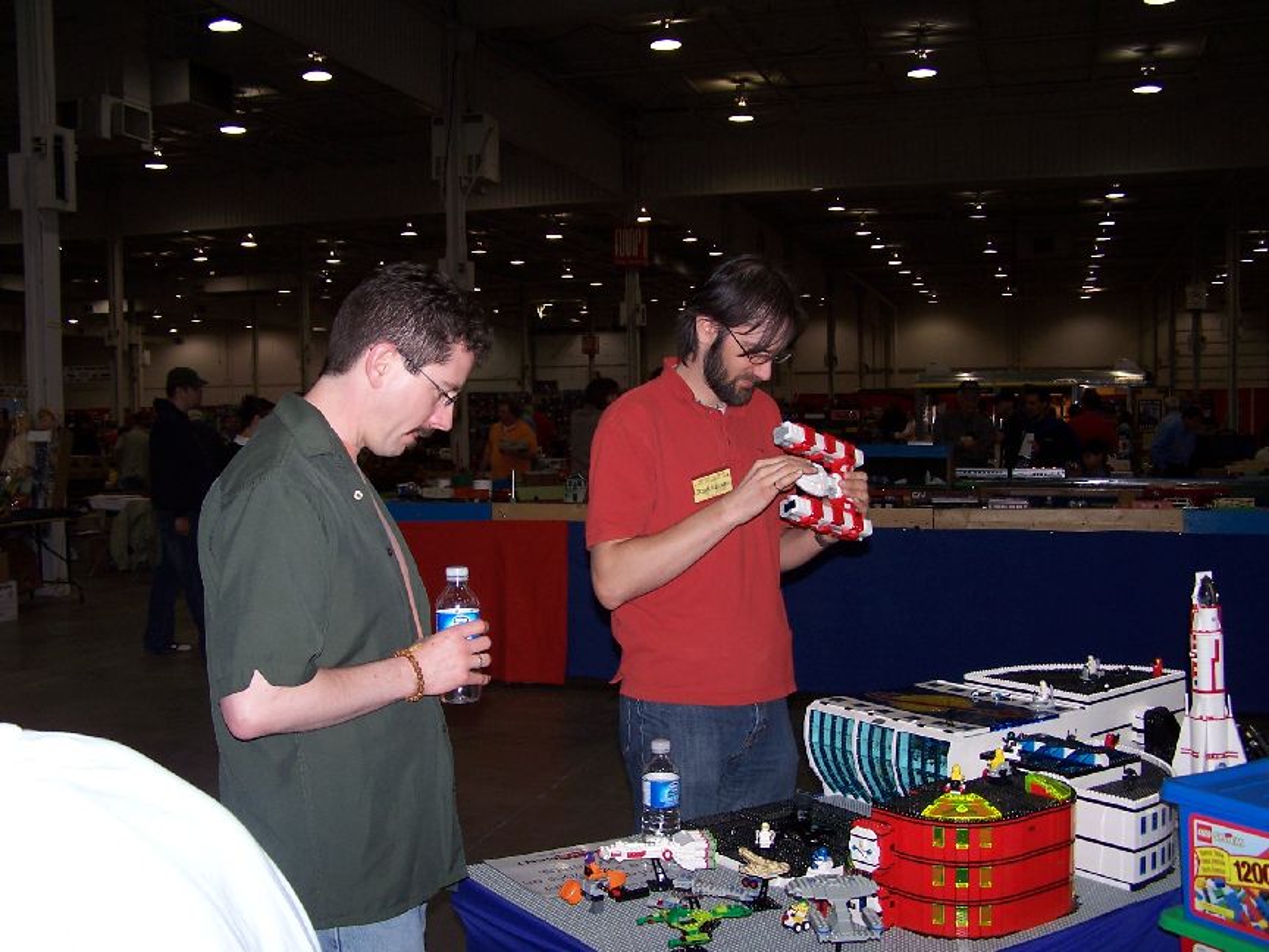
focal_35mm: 38
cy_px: 476
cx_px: 634
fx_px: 1393
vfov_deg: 37.7
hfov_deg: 49.0
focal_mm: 6.3
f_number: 2.8
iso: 80
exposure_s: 1/60
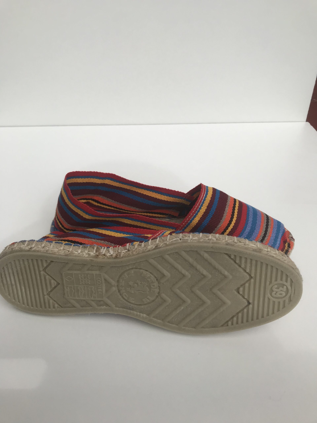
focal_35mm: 28
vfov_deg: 63.4
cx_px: 158
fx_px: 342
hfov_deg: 49.7
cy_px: 212
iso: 20
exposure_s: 1/2336
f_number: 1.8
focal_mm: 3.99
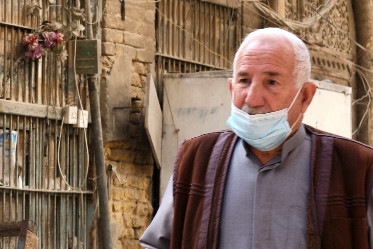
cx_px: -43
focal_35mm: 137
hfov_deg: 14.6
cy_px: 136
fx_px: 1420
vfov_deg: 10.0
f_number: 5.6
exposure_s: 1/125
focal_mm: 35
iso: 160
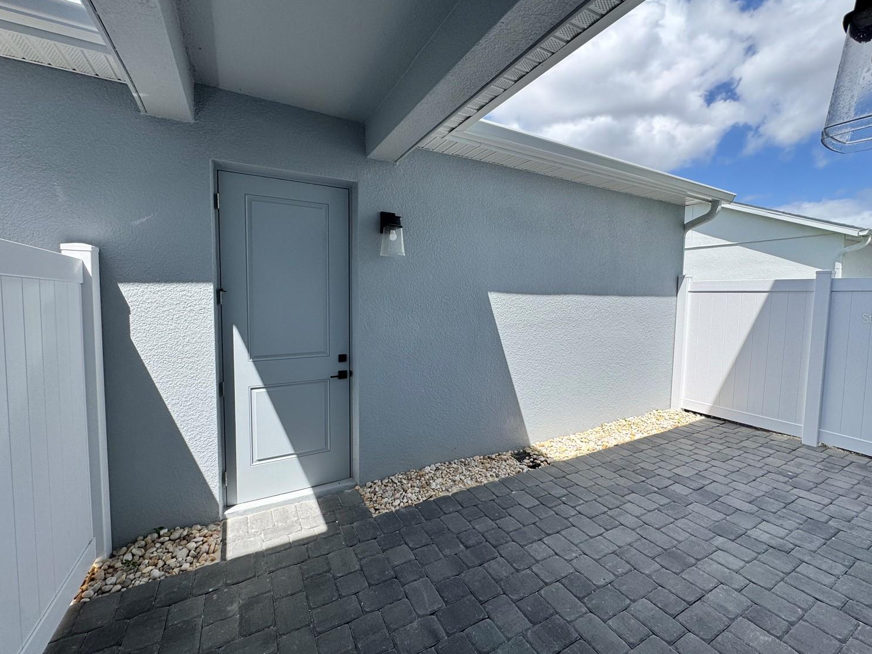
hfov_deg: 98.1
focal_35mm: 15
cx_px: 450
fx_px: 378
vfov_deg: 81.7
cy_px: 318
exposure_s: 1/1178
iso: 40
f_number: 2.2
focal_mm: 2.22
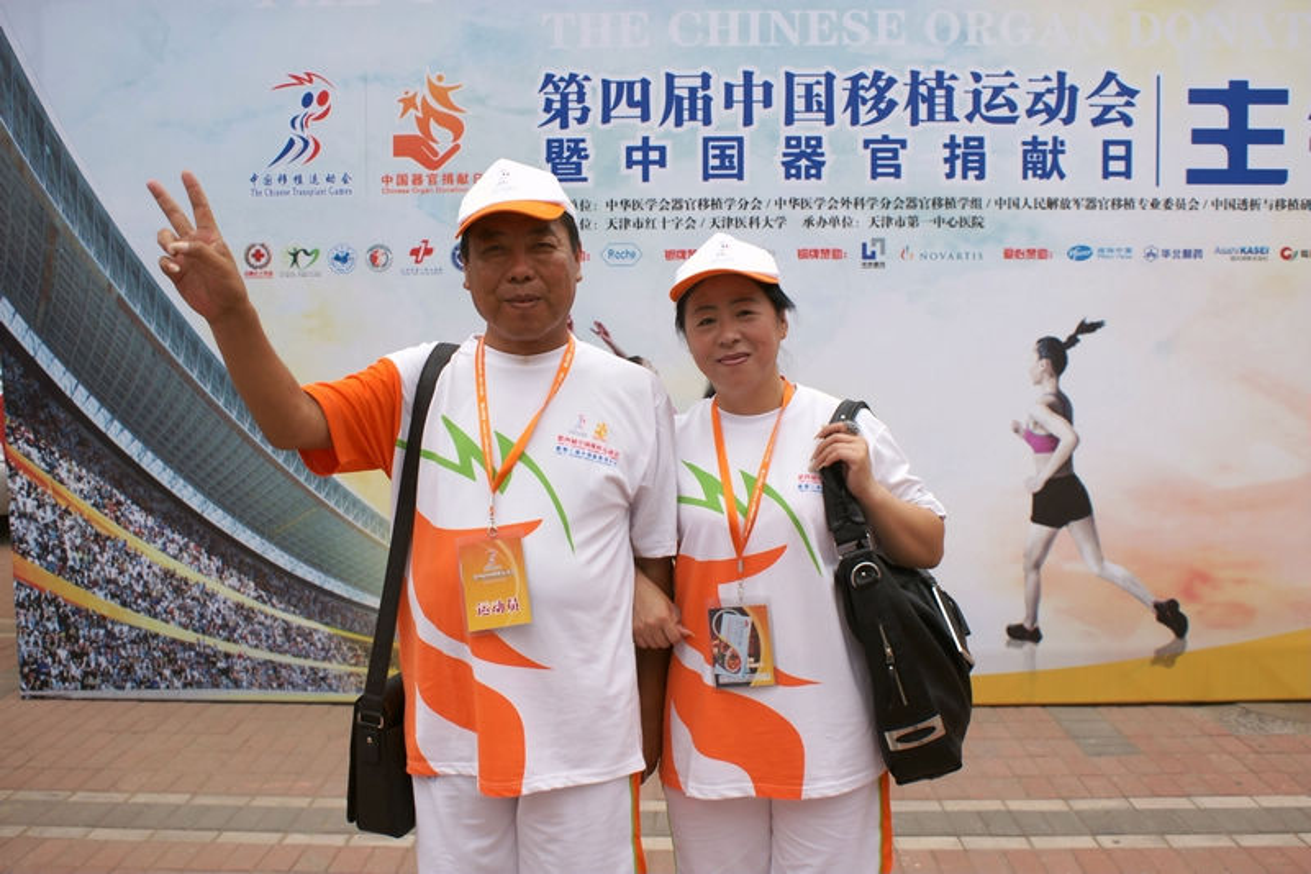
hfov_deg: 53.1
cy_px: 437
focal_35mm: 36
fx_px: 1311
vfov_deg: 36.9
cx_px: 656
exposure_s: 1/500
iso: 200
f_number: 5.6
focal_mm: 24
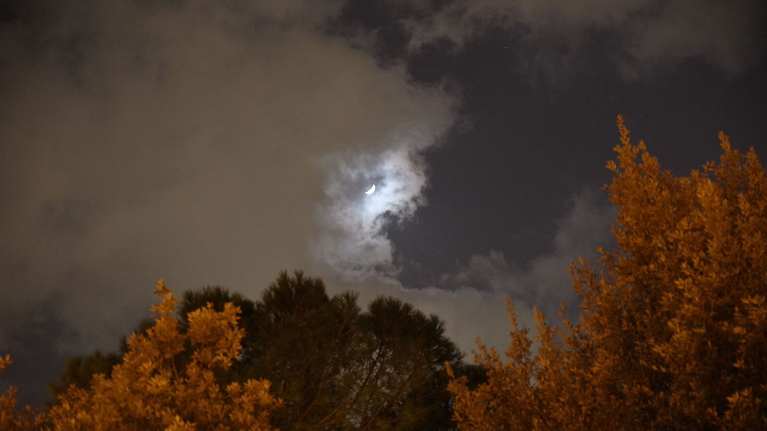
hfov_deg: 31.4
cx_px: 387
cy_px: 233
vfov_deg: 18.0
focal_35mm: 67
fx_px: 1363
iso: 6400
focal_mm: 63
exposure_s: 1/4
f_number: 2.8
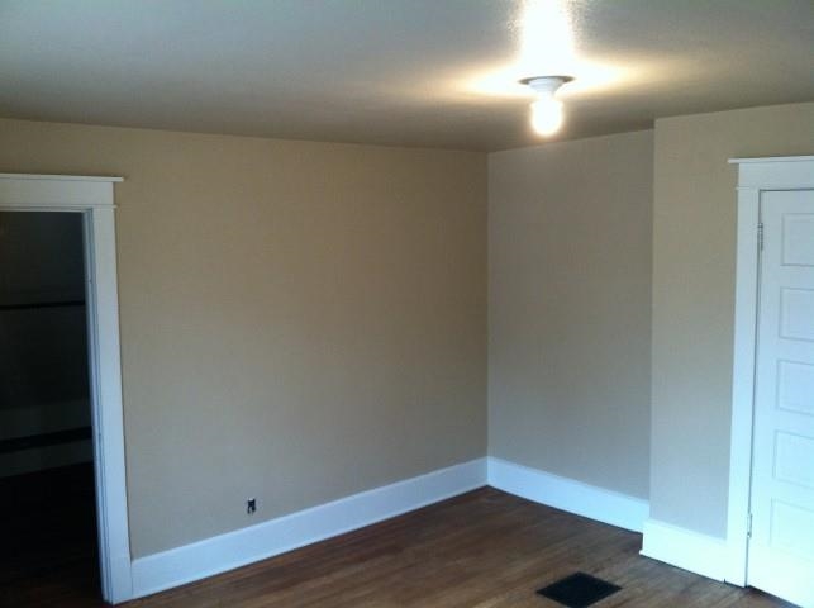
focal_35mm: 35
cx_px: 407
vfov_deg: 40.6
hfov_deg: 52.7
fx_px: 822
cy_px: 304
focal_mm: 3.85
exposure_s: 1/15
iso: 200
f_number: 2.8
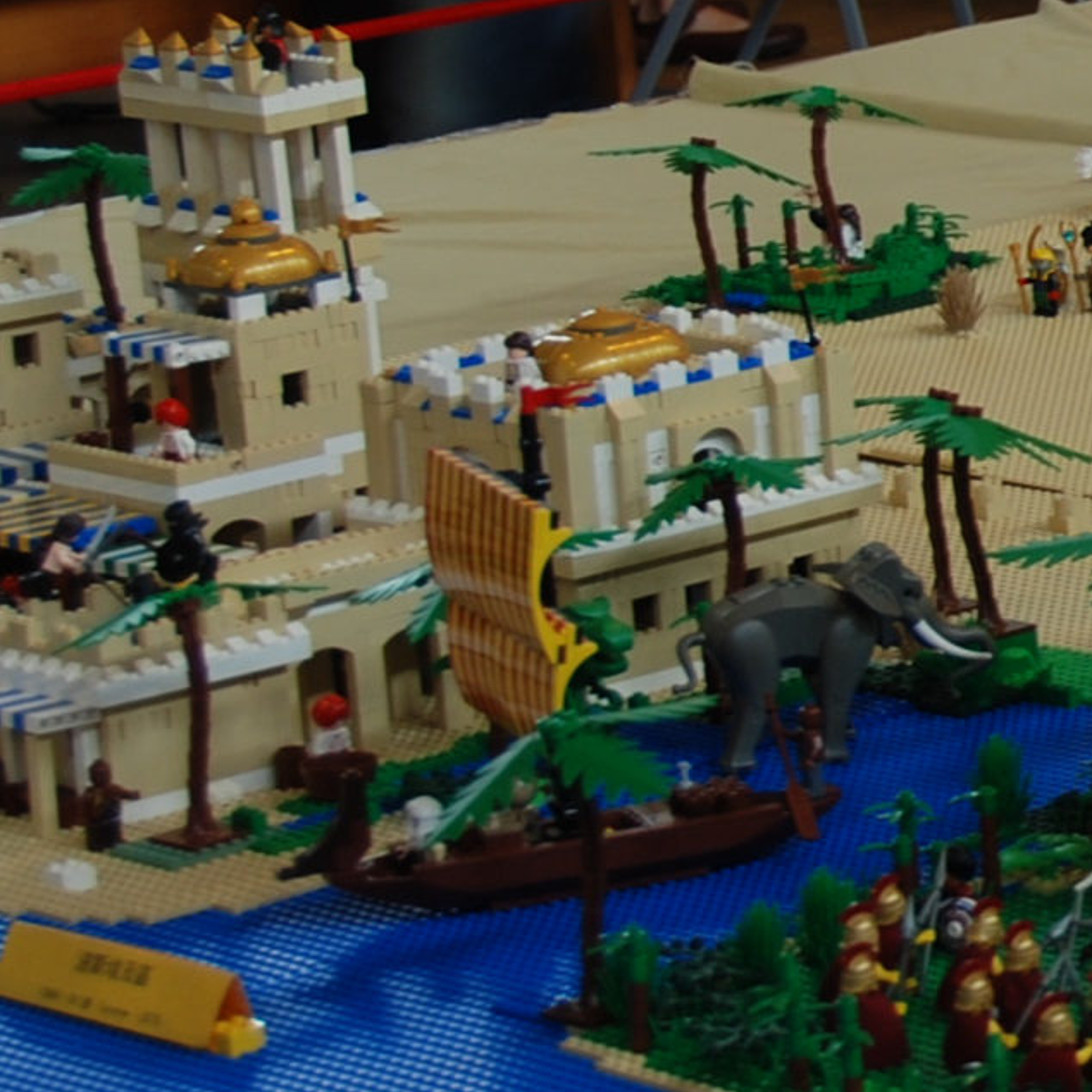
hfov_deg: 9.3
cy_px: 308
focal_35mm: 181
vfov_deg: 9.7
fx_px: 6458
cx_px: 1888
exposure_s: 1/10
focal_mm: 31
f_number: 4
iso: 100
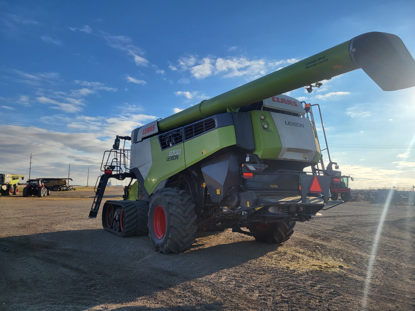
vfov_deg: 53.1
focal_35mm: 26
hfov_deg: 67.3
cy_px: 156
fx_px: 312
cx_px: 208
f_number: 1.8
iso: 40
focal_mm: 5.4
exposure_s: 1/2693
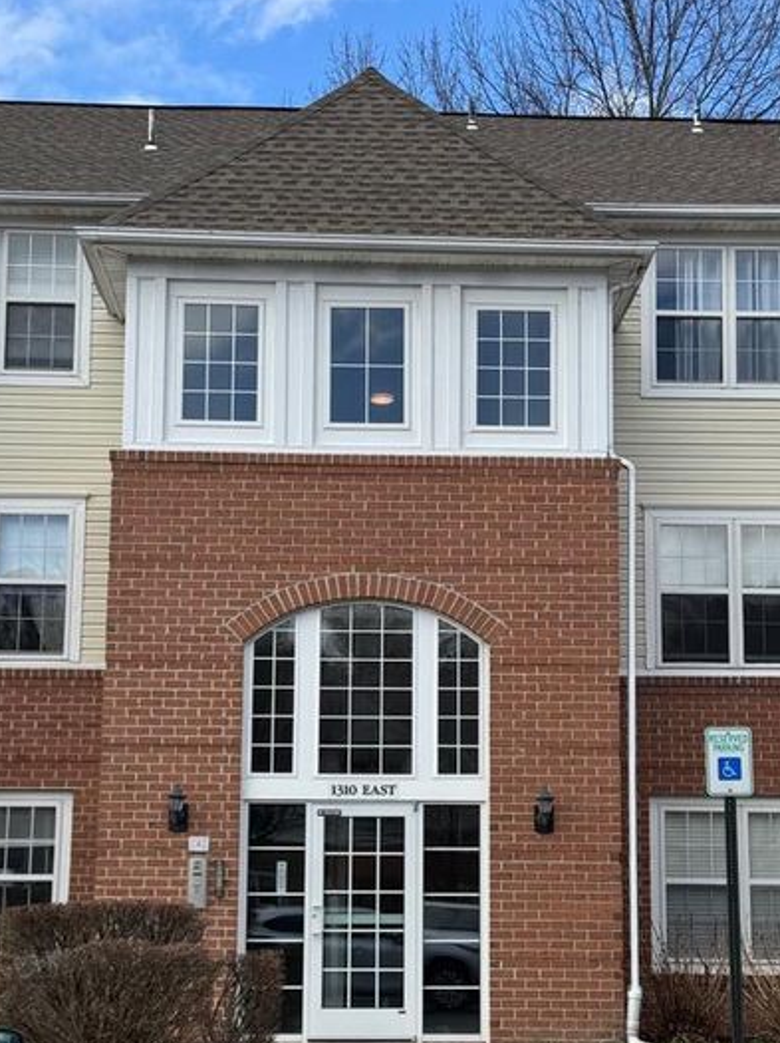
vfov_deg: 31.6
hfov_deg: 24.0
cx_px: 423
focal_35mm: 61
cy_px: 639
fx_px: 1835
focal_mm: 6.76
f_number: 1.78
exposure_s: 1/3257
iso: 64
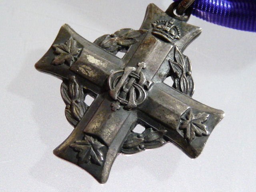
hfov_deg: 19.6
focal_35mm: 100
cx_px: 128
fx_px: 740
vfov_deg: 14.8
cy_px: 96
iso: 400
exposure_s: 1/15
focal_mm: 10.1
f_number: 3.2
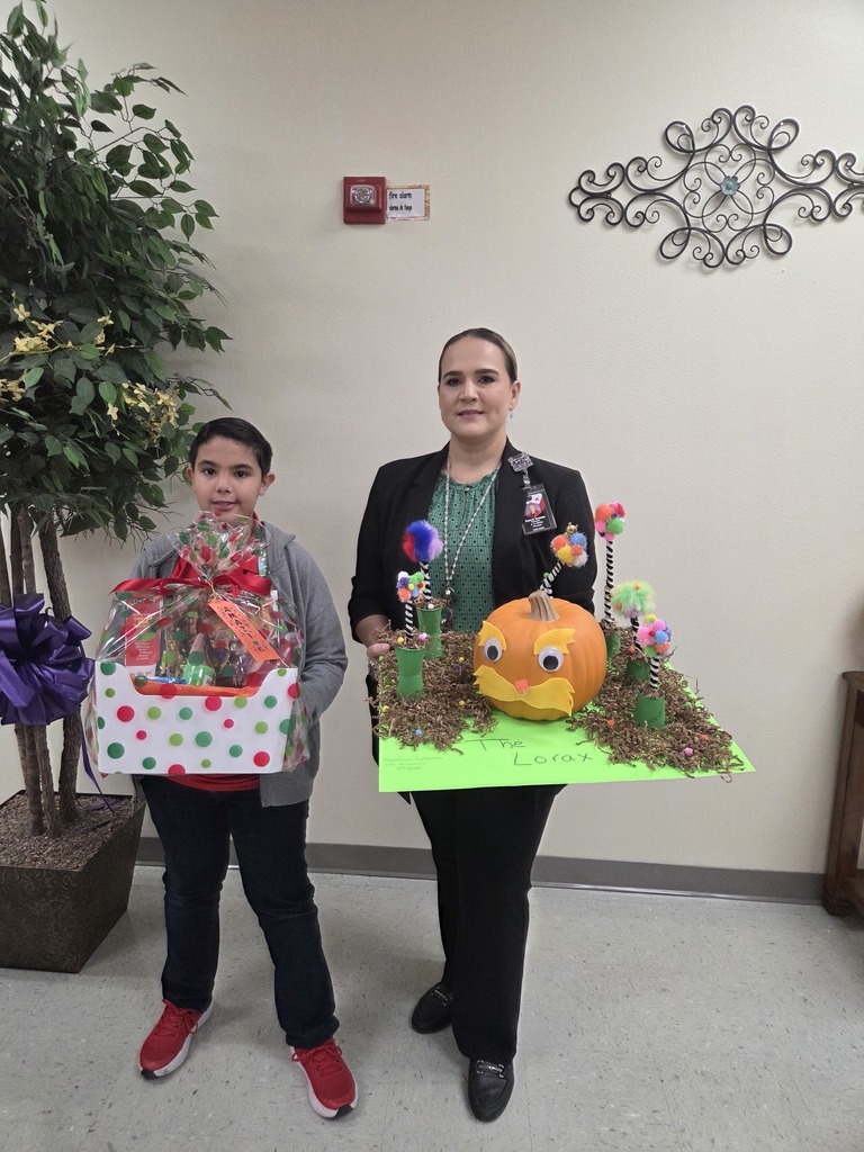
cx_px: 432
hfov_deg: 58.9
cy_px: 576
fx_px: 765
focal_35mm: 23
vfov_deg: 73.9
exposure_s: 1/120
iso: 500
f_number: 1.8
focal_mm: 5.4
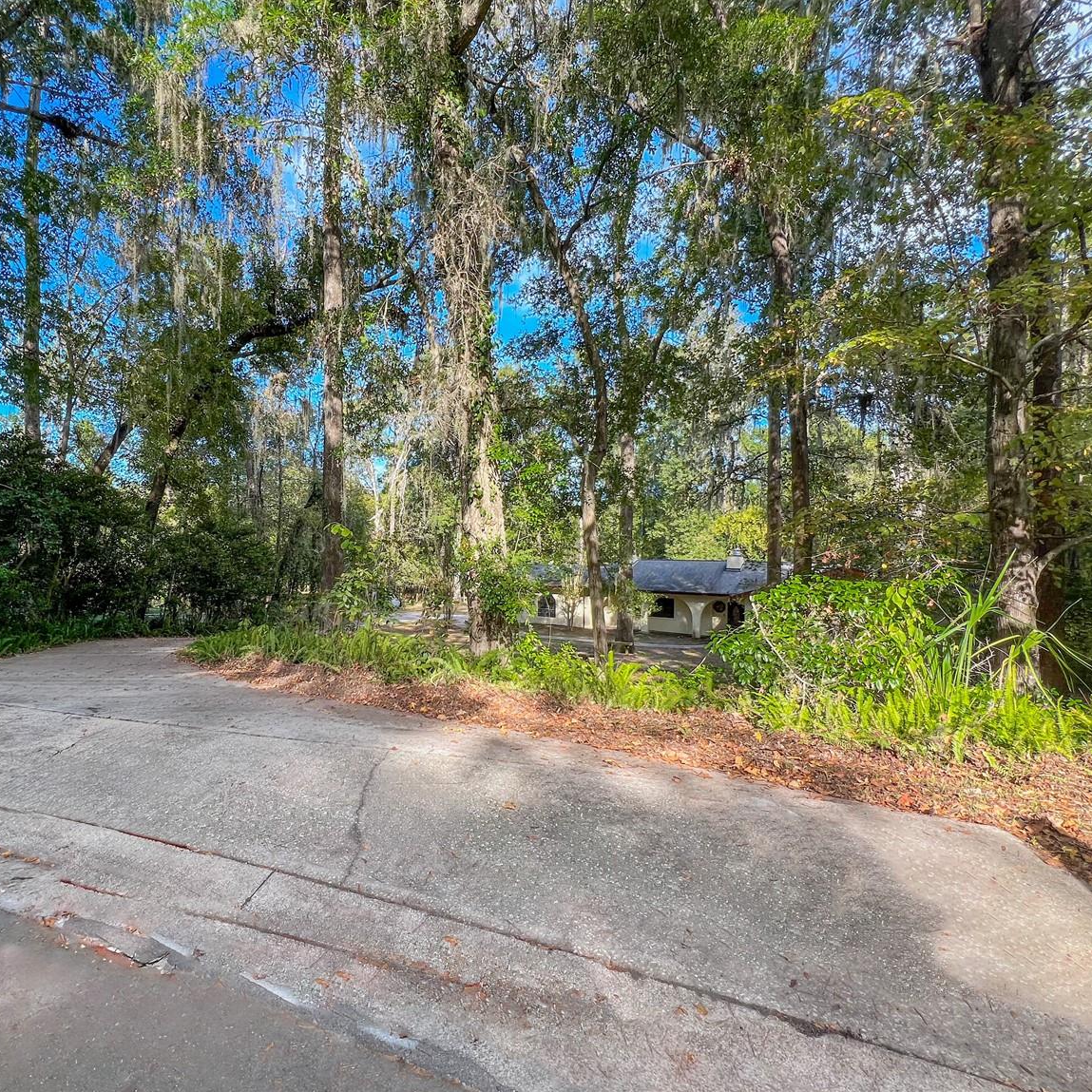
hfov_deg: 86.3
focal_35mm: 16
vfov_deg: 87.4
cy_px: 554
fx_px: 571
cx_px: 434
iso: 32
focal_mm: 1.57
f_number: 1.8
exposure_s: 1/240
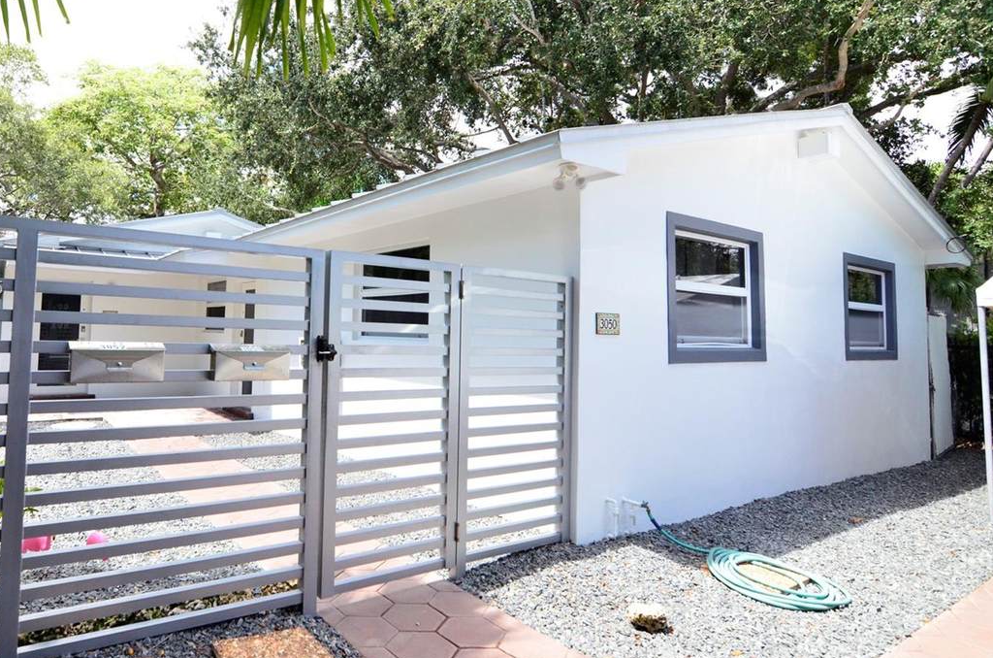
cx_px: 382
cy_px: 290
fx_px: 568
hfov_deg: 81.0
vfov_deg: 60.0
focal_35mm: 21
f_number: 6.3
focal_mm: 11
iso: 1250
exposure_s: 1/1250
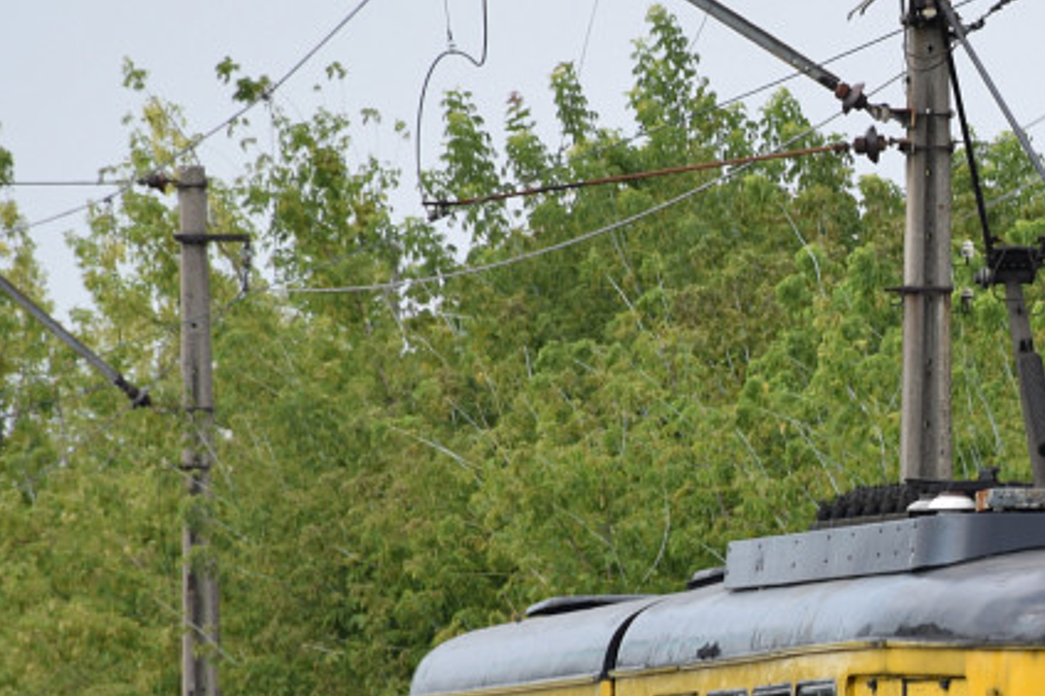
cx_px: 1144
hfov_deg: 3.5
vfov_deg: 2.3
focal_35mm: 596
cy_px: 612
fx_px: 17299
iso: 100
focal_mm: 140
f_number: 8
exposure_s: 1/200
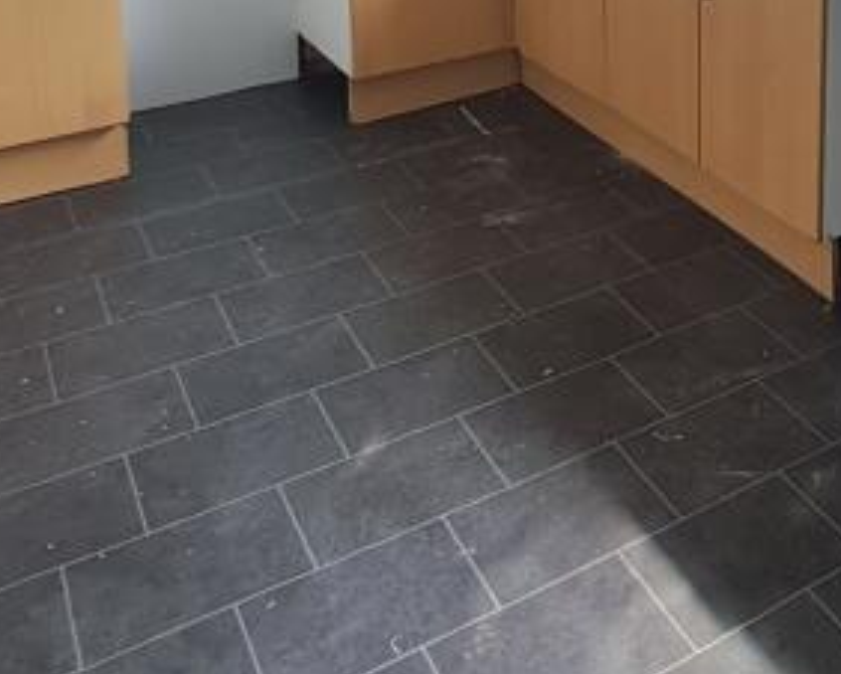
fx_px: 1146
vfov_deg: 27.4
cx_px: 811
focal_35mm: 46
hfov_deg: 36.8
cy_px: -200
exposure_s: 1/100
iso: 80
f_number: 2.2
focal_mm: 1.42
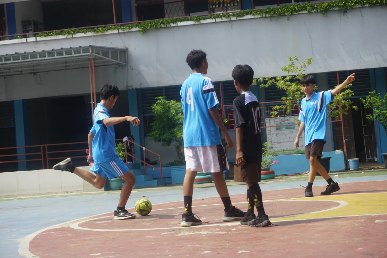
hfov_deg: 27.0
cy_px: 129
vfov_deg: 18.2
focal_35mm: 75
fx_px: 806
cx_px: 194
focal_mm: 50
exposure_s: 1/320
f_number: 5.6
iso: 100
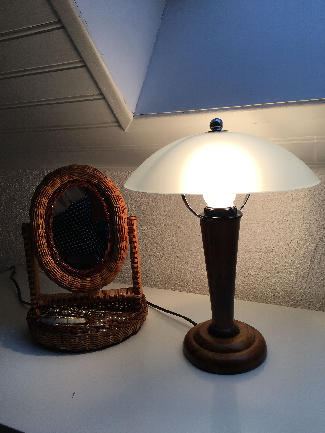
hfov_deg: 48.2
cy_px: 216
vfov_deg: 61.7
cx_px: 162
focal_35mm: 29
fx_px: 363
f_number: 2.2
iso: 25
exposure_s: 1/119
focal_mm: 4.15
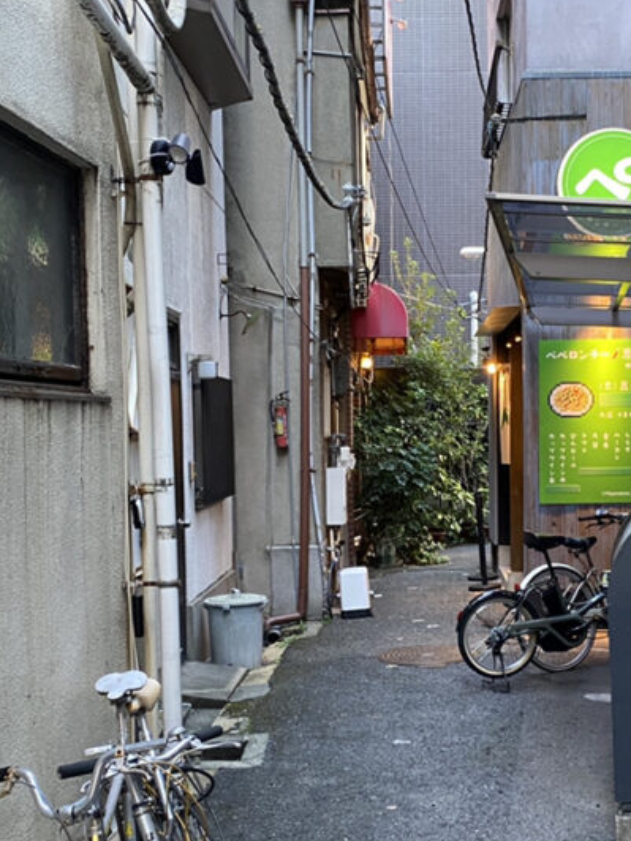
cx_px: 403
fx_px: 1215
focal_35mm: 50
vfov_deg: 38.1
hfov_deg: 29.0
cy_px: 473
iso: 200
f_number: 1.8
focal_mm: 4.25
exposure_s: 1/60
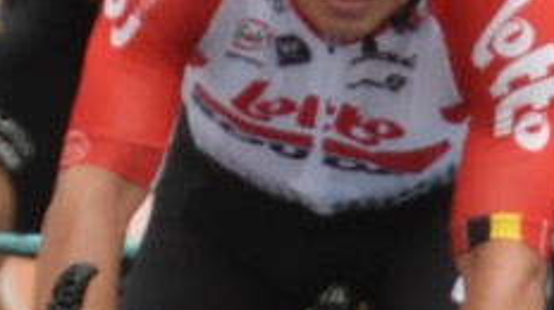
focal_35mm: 2887
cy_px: -182
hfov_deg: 0.7
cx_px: -217
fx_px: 42371
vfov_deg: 0.4
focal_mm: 400
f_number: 5.6
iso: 1800
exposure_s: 1/1000
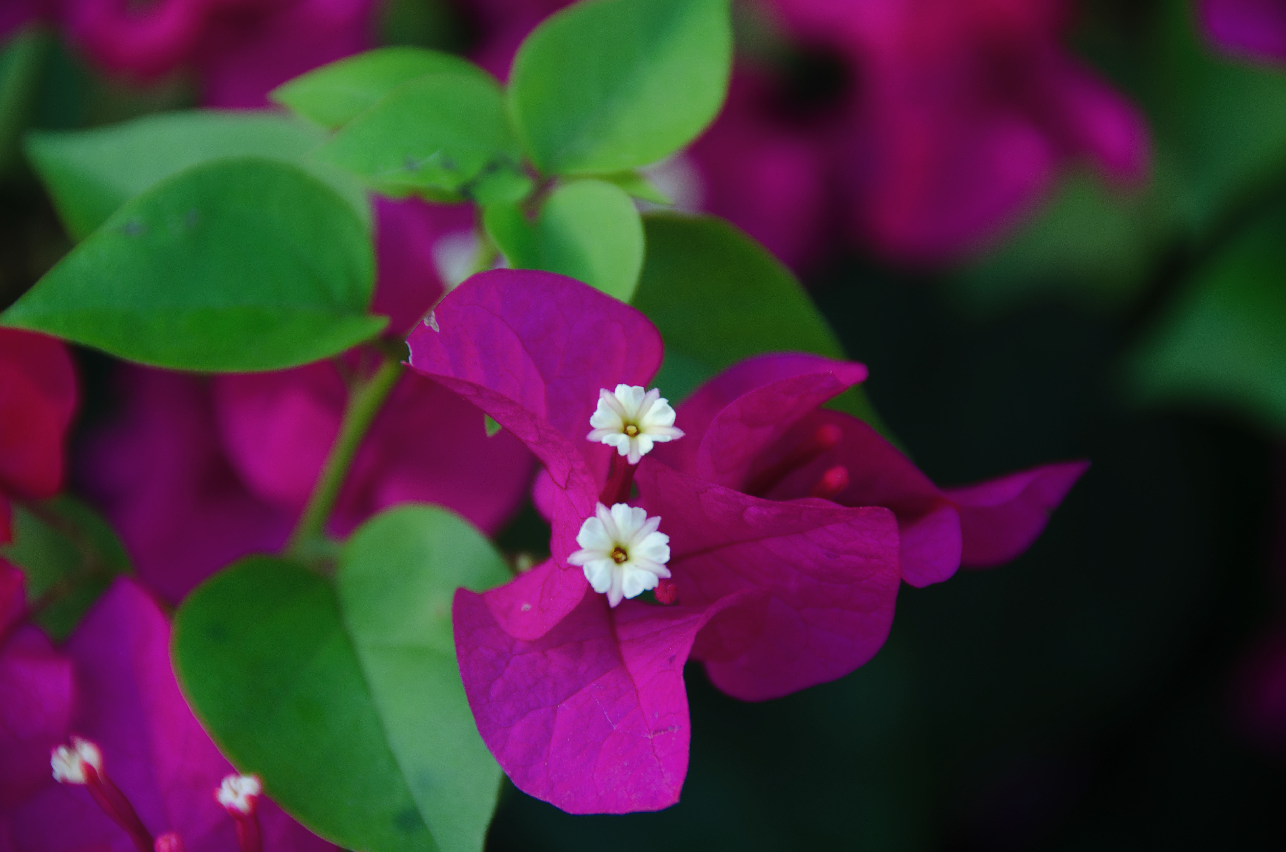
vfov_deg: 4.6
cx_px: 643
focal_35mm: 300
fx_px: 10694
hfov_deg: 6.9
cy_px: 426
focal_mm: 200
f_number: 5.6
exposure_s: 1/60
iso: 100
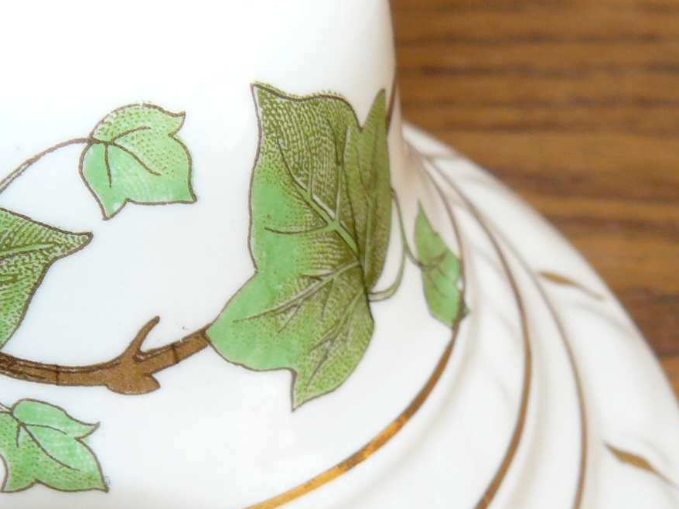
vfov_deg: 17.5
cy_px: 343
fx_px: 1647
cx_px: 106
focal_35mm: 84
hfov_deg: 22.9
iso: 100
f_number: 4
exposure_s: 1/20
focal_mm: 6
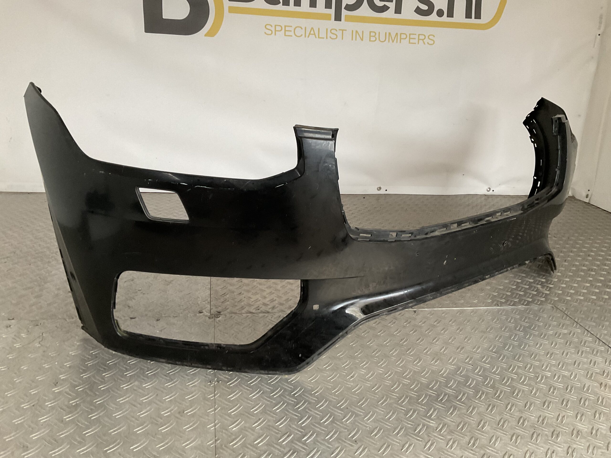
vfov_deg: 48.2
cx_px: 306
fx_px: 512
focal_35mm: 29
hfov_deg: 61.7
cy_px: 229
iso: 160
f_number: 1.8
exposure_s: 1/50
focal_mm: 3
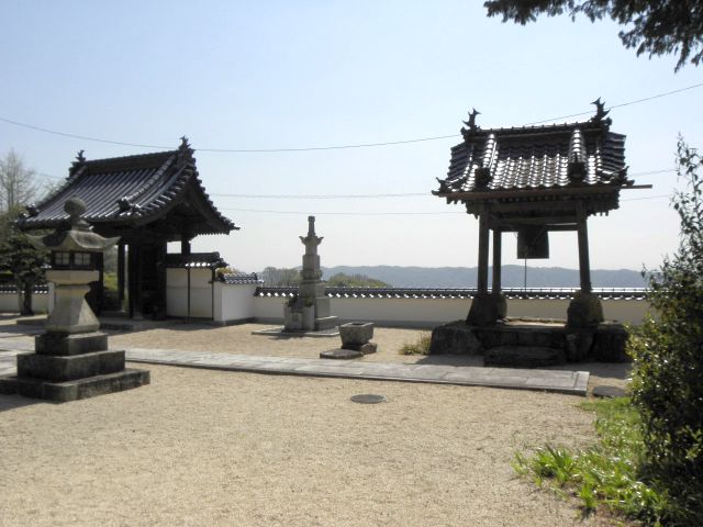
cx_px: 352
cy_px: 264
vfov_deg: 48.2
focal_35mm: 29
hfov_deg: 61.7
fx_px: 589
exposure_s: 1/400
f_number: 5.6
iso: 64
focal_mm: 5.34
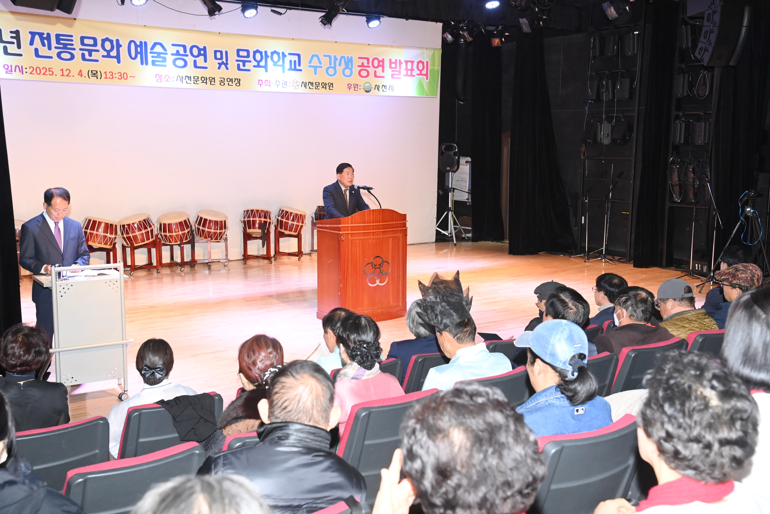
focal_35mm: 38
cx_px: 385
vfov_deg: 35.1
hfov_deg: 50.7
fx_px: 813
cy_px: 257
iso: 5000
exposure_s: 1/250
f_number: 6.3
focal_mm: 38
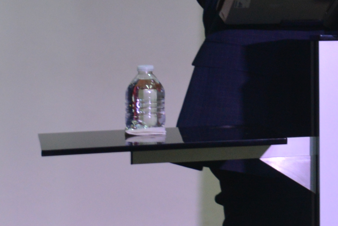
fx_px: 1559
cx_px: 737
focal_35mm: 166
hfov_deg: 10.9
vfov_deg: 8.2
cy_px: -11
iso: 800
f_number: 4
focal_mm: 36
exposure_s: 1/30
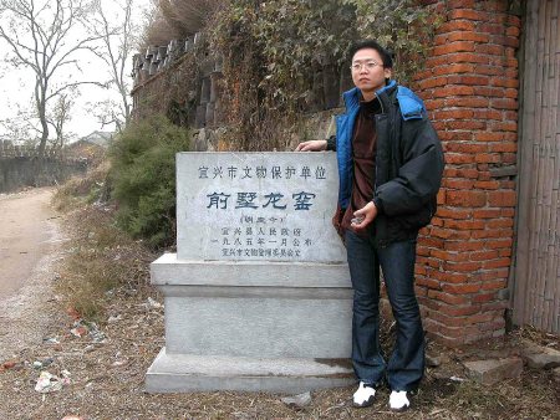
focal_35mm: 34
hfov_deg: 53.9
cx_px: 280
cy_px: 210
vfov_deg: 41.8
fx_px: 550
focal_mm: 8.9
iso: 100
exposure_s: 1/106
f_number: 3.5
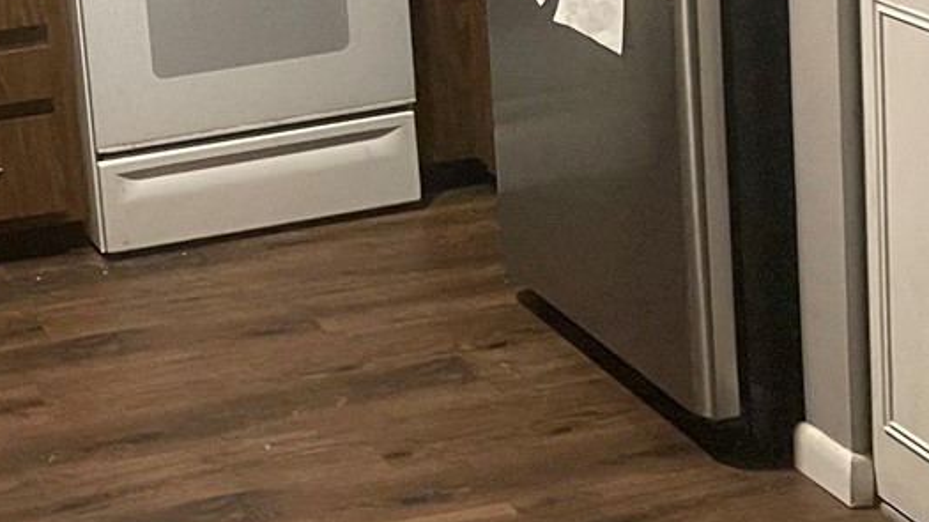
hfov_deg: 23.2
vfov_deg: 13.7
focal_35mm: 83
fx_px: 2044
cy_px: -241
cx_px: -218
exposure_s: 1/40
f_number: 1.6
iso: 640
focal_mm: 5.1
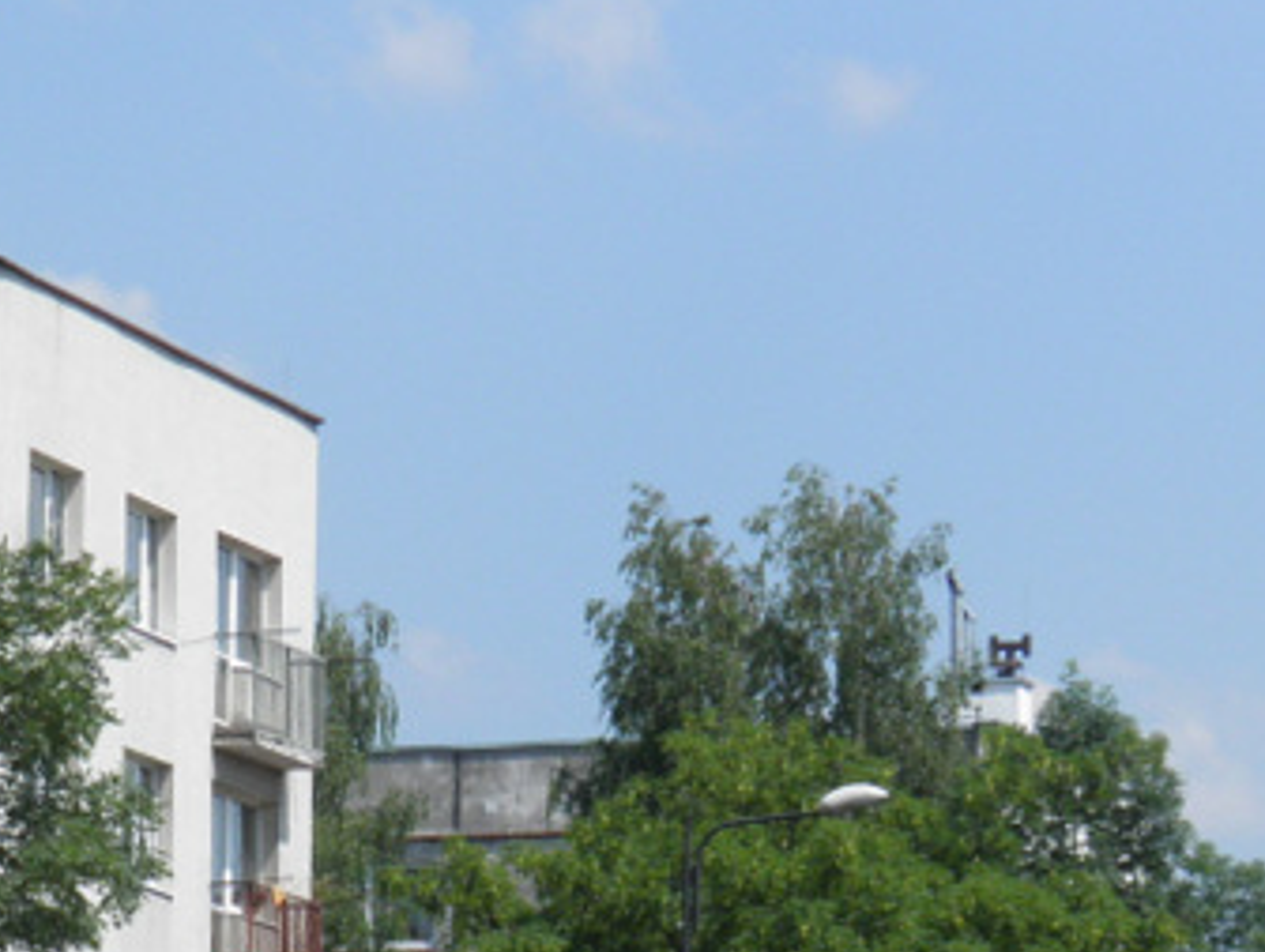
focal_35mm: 174
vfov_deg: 8.5
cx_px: 331
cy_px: 1054
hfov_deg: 11.3
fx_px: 6368
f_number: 5.5
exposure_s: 1/320
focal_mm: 13.2
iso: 50
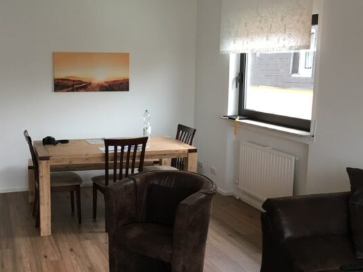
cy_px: 131
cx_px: 129
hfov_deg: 44.3
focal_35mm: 42
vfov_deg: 34.4
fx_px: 441
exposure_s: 1/33
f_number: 2.2
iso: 125
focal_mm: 4.15
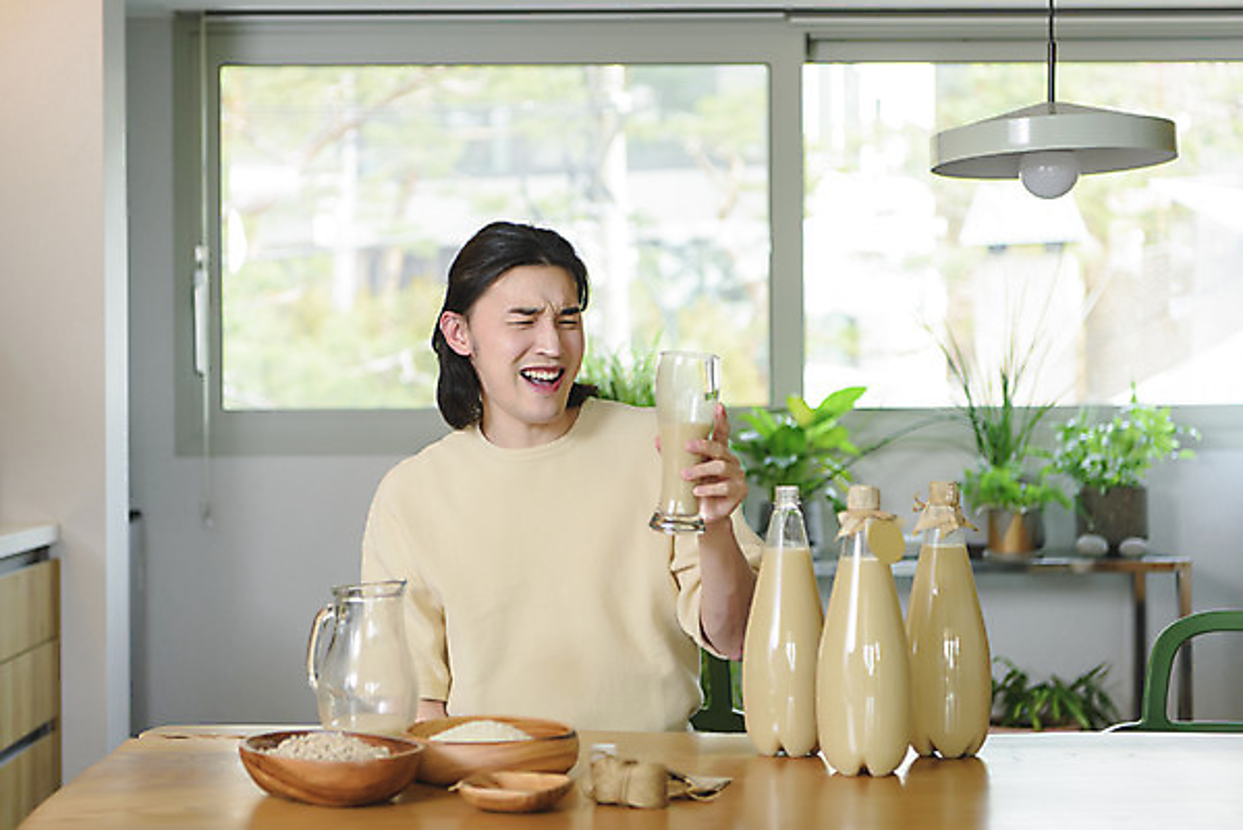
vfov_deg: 21.9
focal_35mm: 62
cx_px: 622
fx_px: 2142
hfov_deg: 32.4
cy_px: 415
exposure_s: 1/100
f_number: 3.2
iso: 200
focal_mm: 62
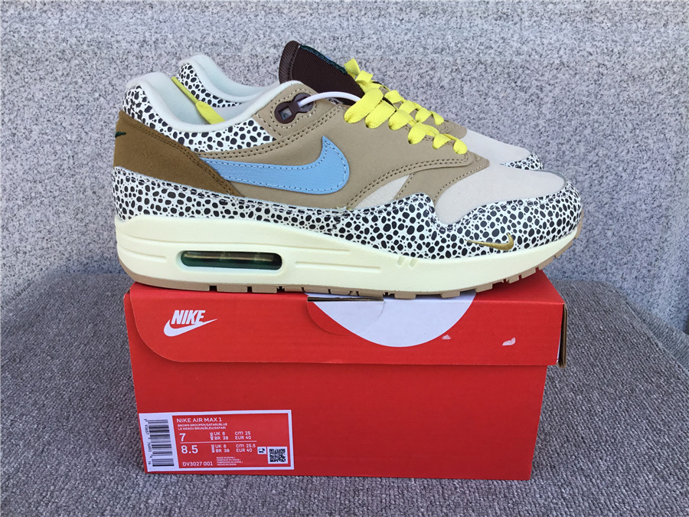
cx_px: 344
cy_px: 258
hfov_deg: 58.4
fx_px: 617
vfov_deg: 45.4
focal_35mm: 31
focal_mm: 3.3
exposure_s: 1/196
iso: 25
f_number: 2.4
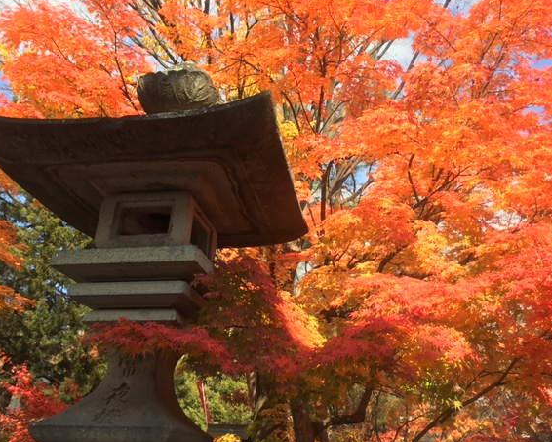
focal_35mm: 32
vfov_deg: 45.8
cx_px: 301
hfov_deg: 55.6
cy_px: 227
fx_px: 523
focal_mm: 4.15
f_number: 2.2
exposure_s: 1/359
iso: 25
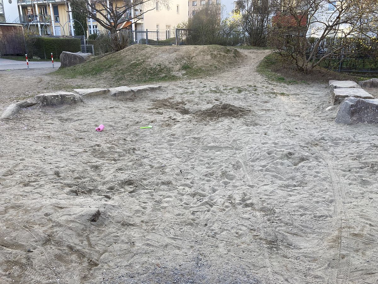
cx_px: 189
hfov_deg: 63.4
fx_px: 306
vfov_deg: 49.7
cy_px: 142
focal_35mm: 28
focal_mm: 3.99
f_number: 1.8
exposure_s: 1/121
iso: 20
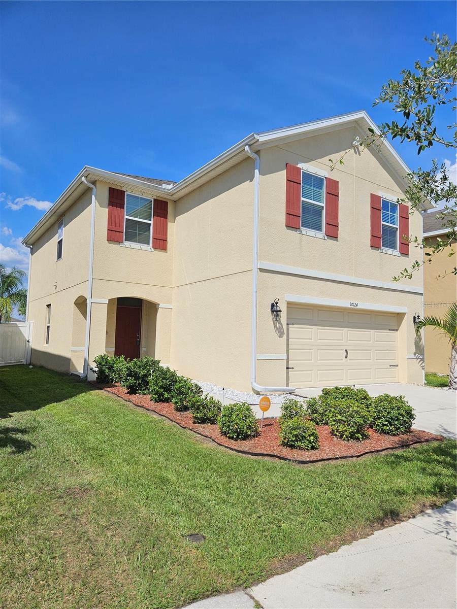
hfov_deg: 58.9
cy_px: 304
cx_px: 228
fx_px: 405
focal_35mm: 23
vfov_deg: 73.9
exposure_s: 1/4629
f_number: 1.8
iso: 25
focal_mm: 5.4
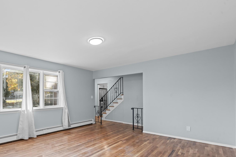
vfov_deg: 63.5
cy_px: 100
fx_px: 125
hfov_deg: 84.3
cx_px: 82
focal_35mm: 19
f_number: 10
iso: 800
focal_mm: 14
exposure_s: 1/5
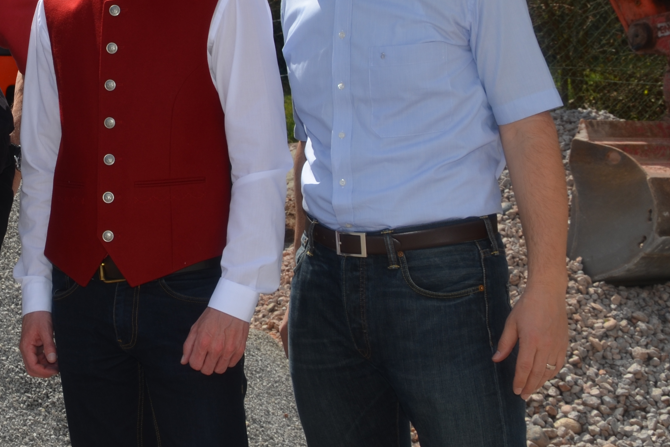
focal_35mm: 106
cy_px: 18
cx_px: 68
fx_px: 1973
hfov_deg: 18.9
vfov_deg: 12.8
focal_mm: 32
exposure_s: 1/250
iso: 100
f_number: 10
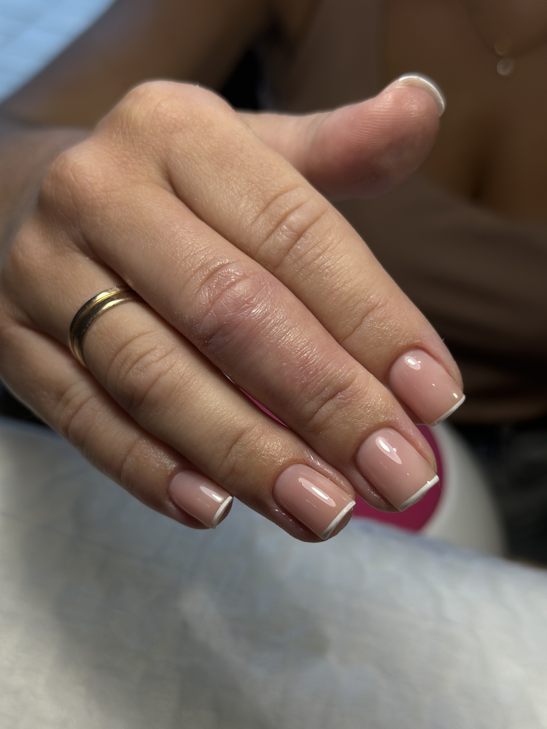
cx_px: 274
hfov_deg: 30.3
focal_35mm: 48
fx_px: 1011
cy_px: 364
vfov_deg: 39.7
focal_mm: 6.86
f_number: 1.78
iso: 80
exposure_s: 1/756
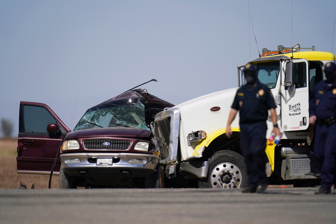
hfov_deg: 3.7
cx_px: 168
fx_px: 5226
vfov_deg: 2.5
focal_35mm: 560
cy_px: 112
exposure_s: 1/8000
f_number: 4
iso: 250
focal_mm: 560
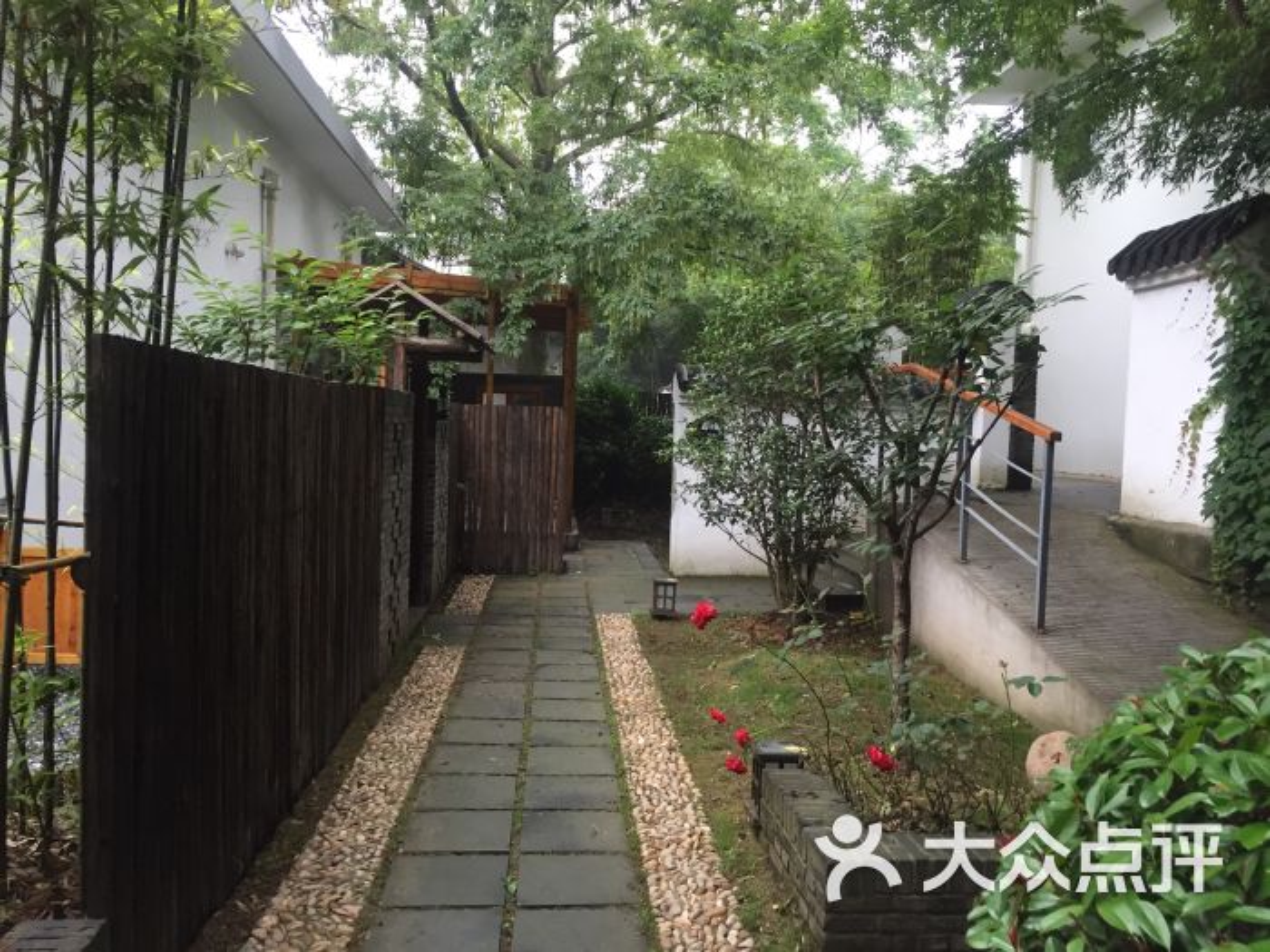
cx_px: 635
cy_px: 476
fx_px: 1064
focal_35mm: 29
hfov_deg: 61.7
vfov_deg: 48.2
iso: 50
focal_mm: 4.15
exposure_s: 1/33
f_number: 2.2
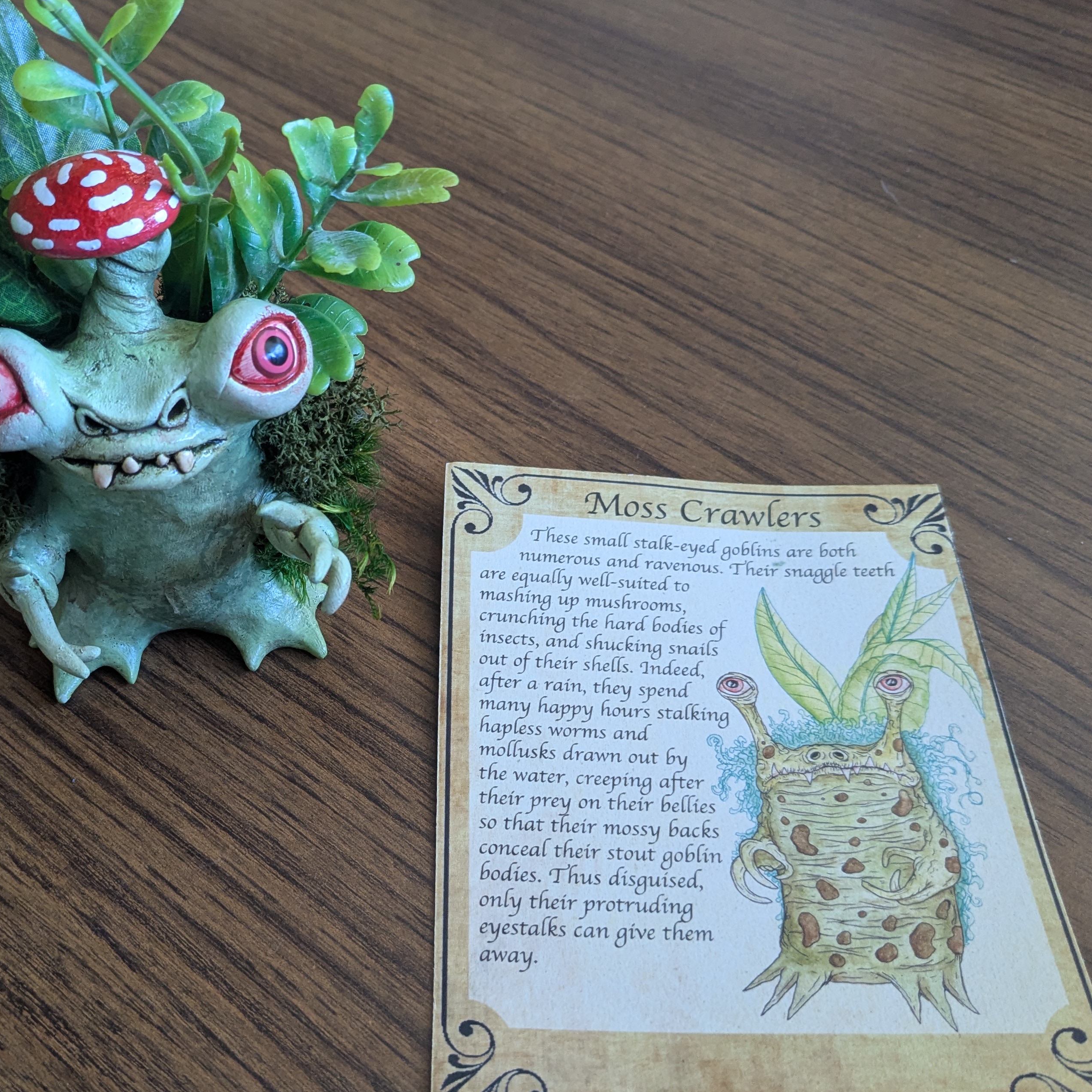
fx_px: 1356
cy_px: 575
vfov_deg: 43.8
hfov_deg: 43.3
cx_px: 378
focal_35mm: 38
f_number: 1.73
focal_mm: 4.38
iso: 203
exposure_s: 1/120
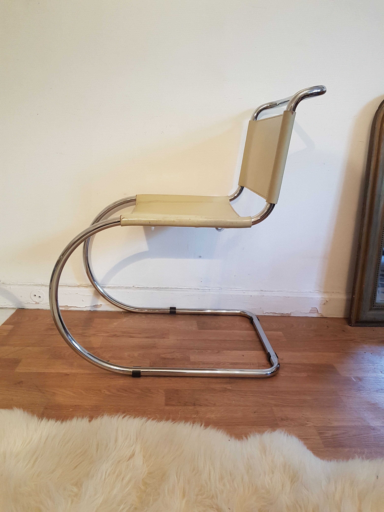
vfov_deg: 67.3
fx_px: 385
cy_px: 256
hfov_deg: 53.1
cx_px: 192
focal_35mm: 26
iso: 200
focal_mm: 4.2
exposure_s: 1/25
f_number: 1.7
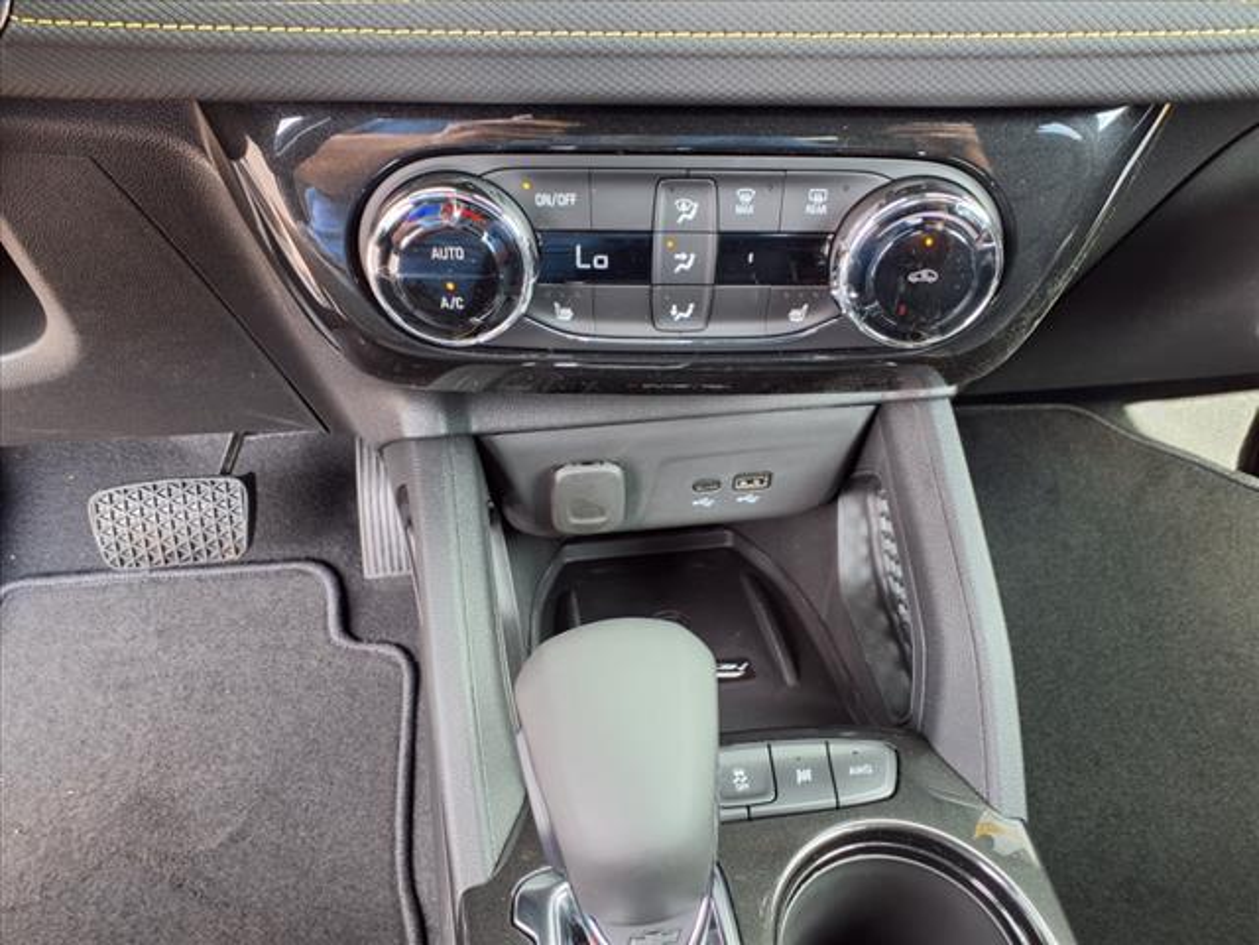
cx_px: 630
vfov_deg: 51.4
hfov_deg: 65.3
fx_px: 982
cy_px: 472
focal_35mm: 27
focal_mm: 3.58
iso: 80
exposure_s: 1/40
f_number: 1.9
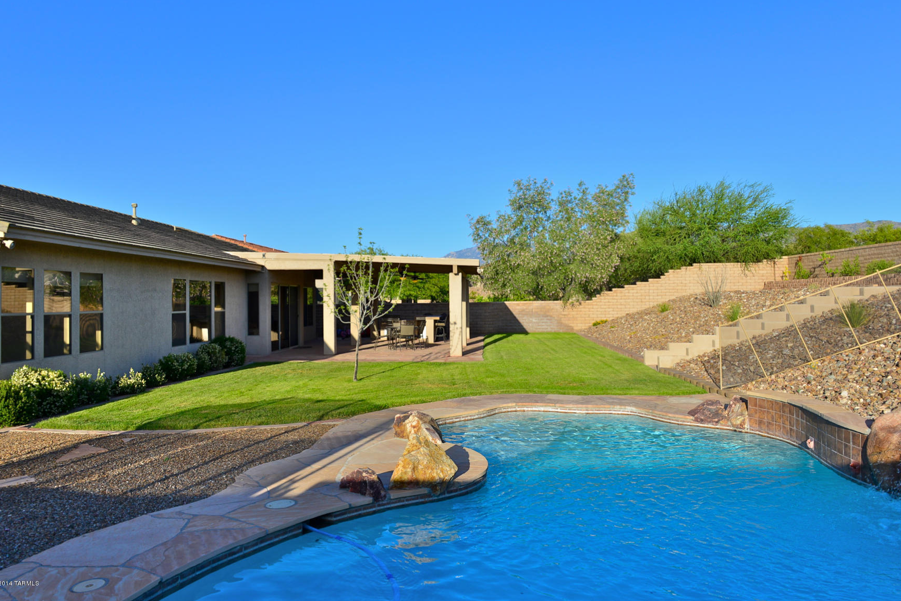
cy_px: 291
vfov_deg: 51.3
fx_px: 626
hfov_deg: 71.5
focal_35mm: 25
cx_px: 459
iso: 200
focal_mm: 24
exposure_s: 1/200
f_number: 11
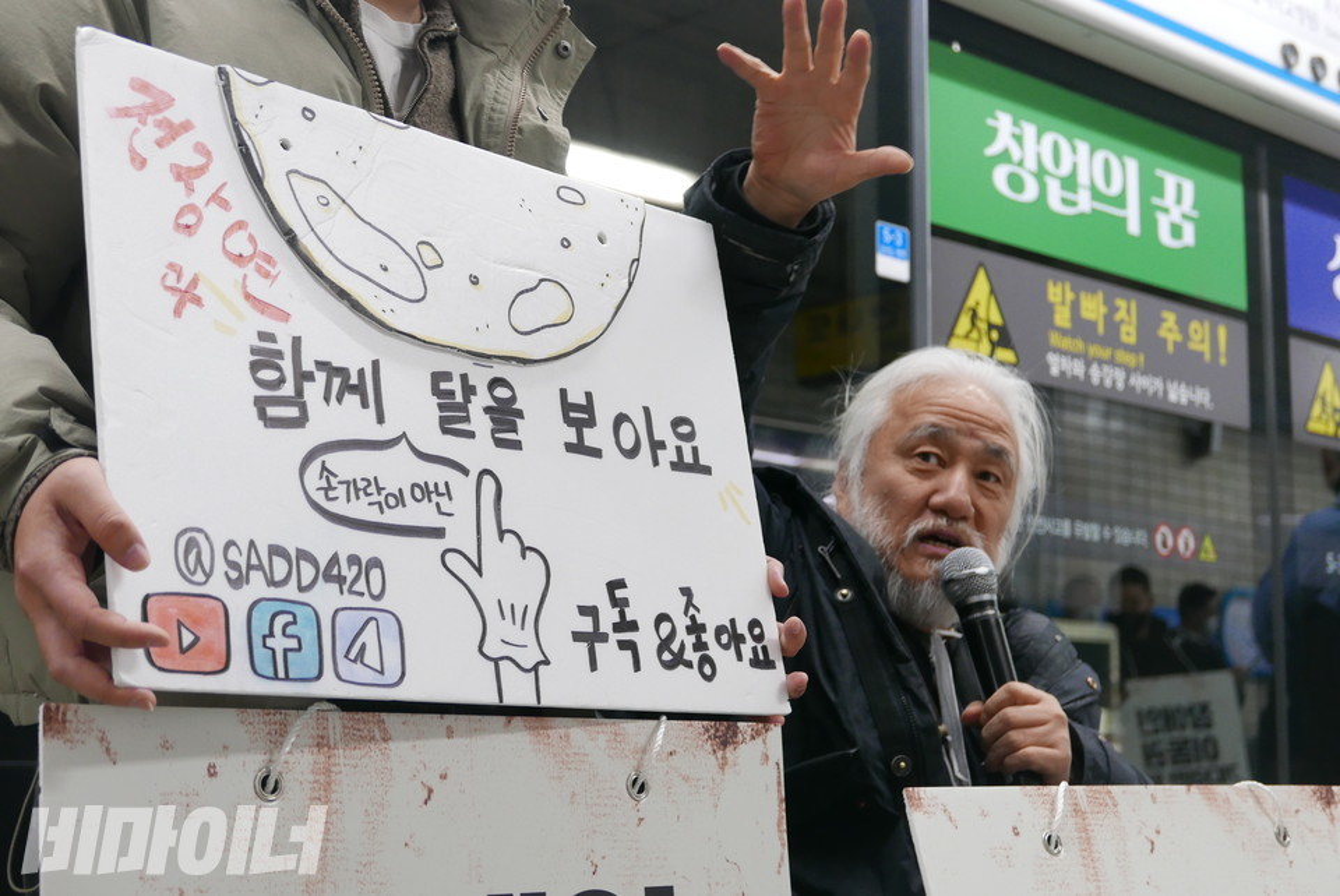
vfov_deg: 25.1
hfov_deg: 36.8
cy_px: 448
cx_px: 670
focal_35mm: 54
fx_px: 2012
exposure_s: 1/100
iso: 800
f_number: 2.8
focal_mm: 24.5
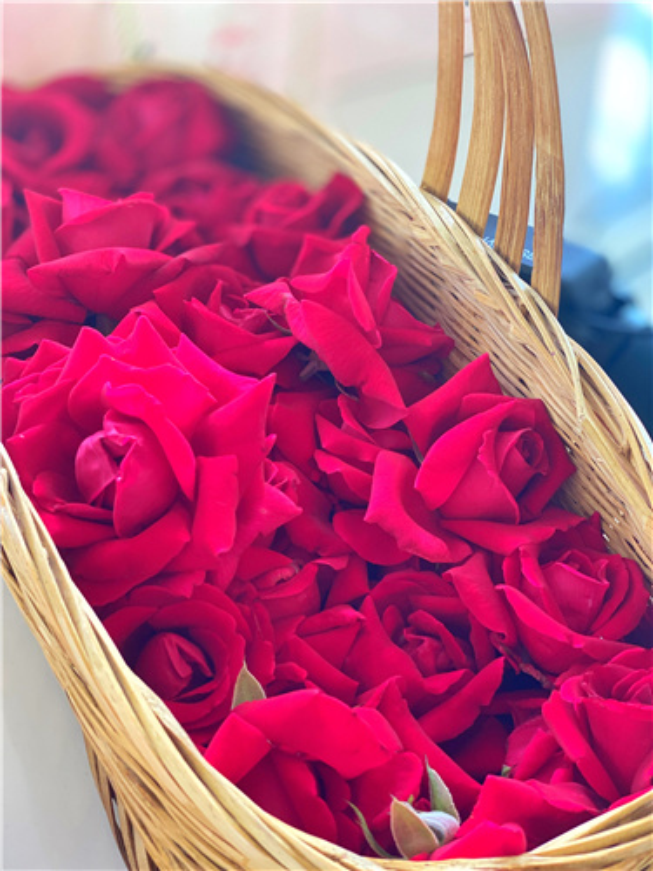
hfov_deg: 28.0
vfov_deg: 36.8
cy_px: 436
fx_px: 1308
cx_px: 326
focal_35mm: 52
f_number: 2
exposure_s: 1/122
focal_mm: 6
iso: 125
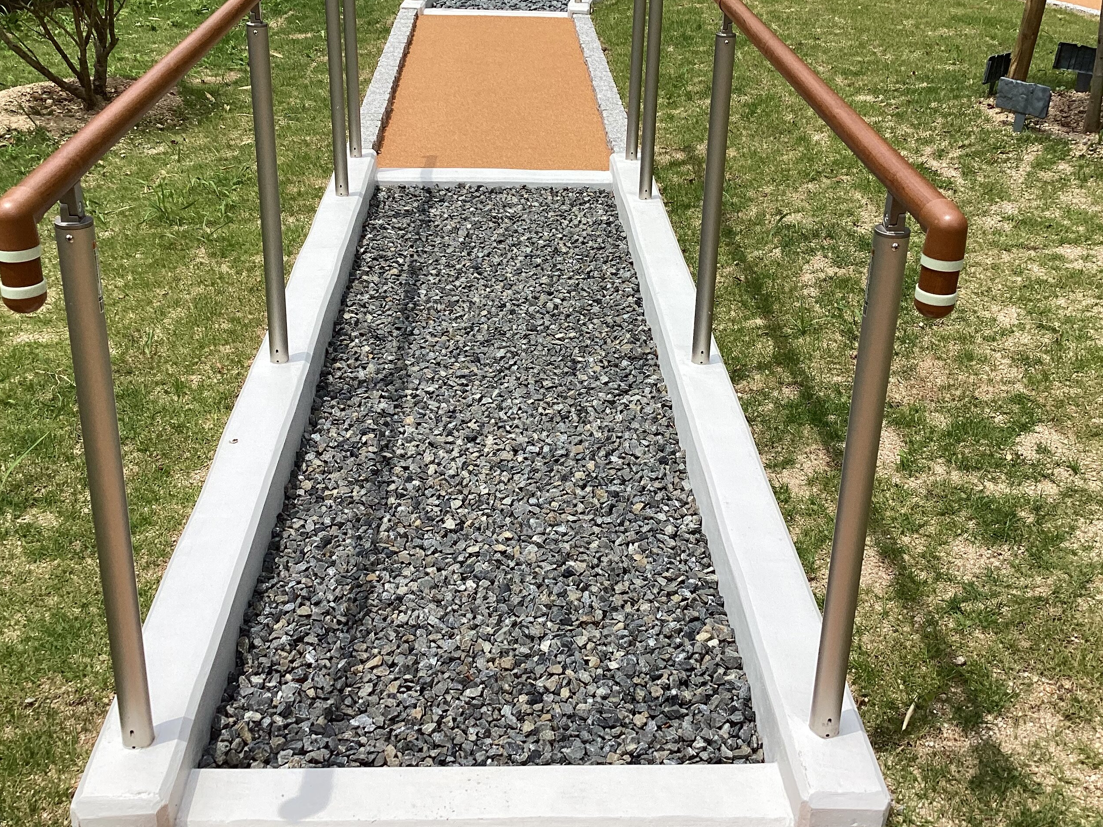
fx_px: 1274
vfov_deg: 35.8
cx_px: 568
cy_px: 329
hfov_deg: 46.8
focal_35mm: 40
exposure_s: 1/1481
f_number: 2.4
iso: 25
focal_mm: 3.3
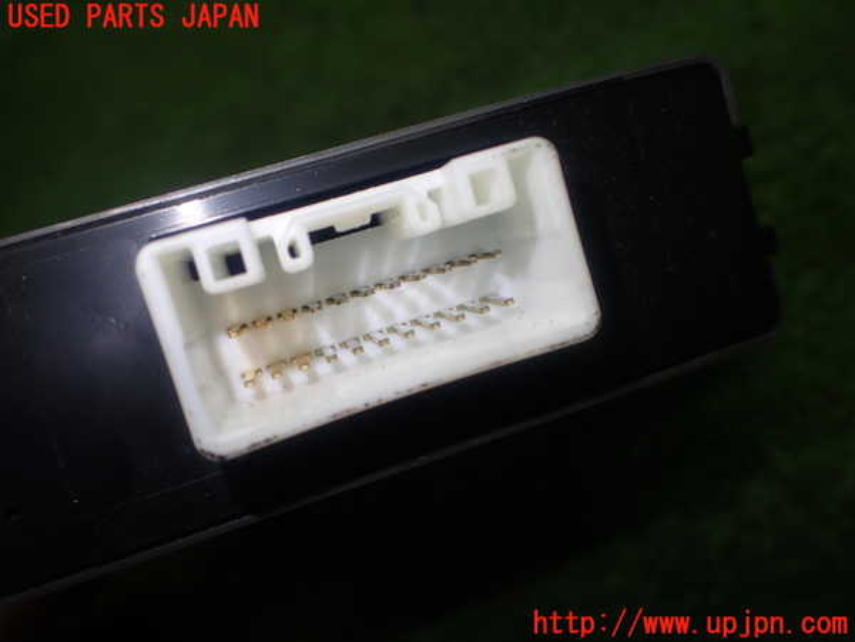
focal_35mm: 30
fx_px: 741
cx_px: 428
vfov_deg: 46.8
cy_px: 321
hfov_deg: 60.0
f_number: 2.3
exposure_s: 1/125
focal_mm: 5.4
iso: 100
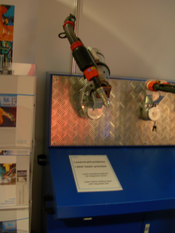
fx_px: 256
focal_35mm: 38
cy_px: 116
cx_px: 88
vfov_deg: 49.0
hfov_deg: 37.7
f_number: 2.8
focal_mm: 7.8
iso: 200
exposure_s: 1/11.7
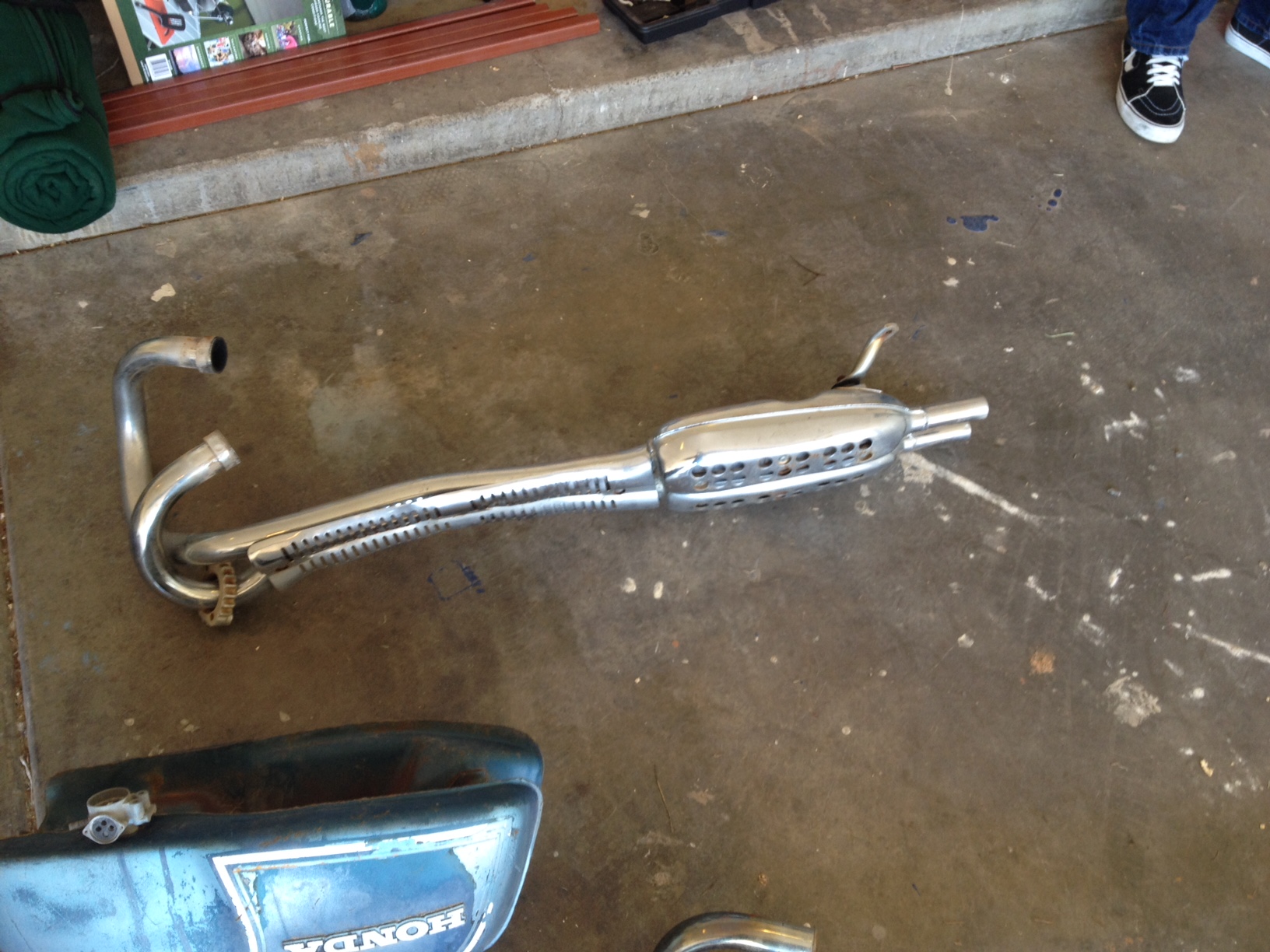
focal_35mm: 35
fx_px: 1284
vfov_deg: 40.7
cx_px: 635
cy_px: 476
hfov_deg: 52.6
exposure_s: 1/30
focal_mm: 4.28
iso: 50
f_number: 2.4
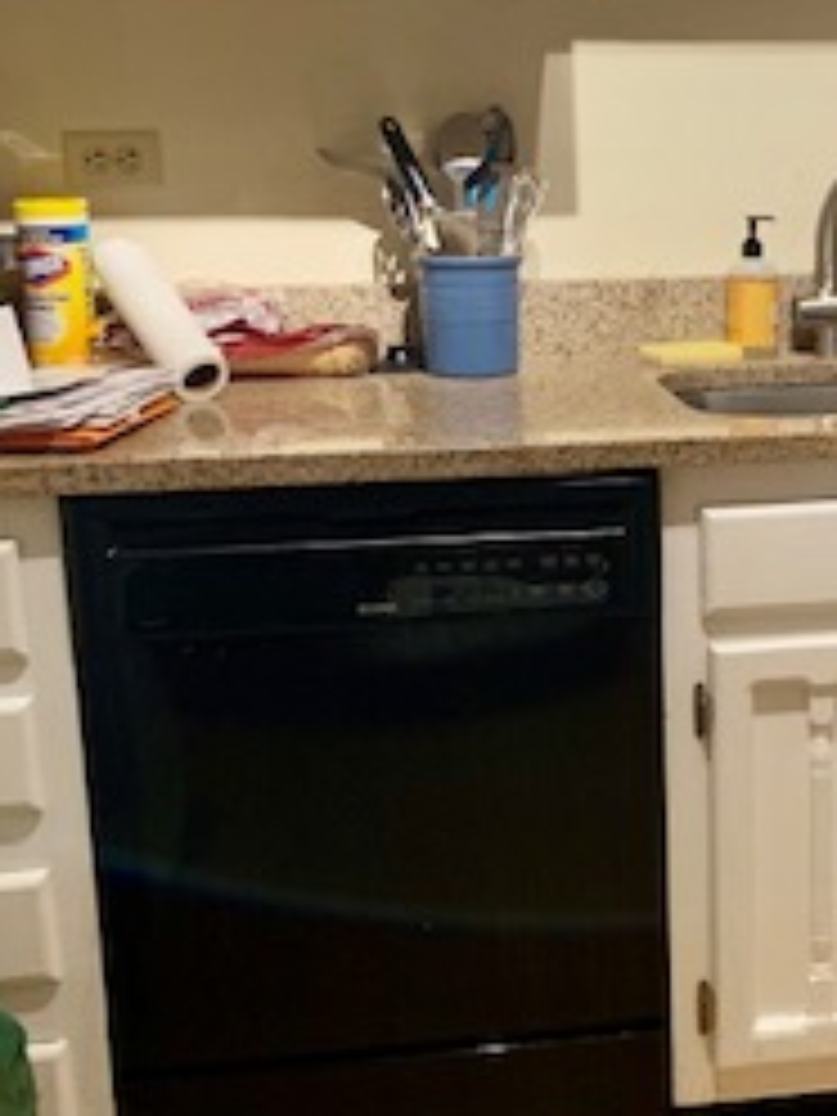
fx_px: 2160
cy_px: 652
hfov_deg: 21.4
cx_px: 765
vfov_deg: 28.9
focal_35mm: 67
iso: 160
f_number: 1.8
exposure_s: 1/60
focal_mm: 4.25
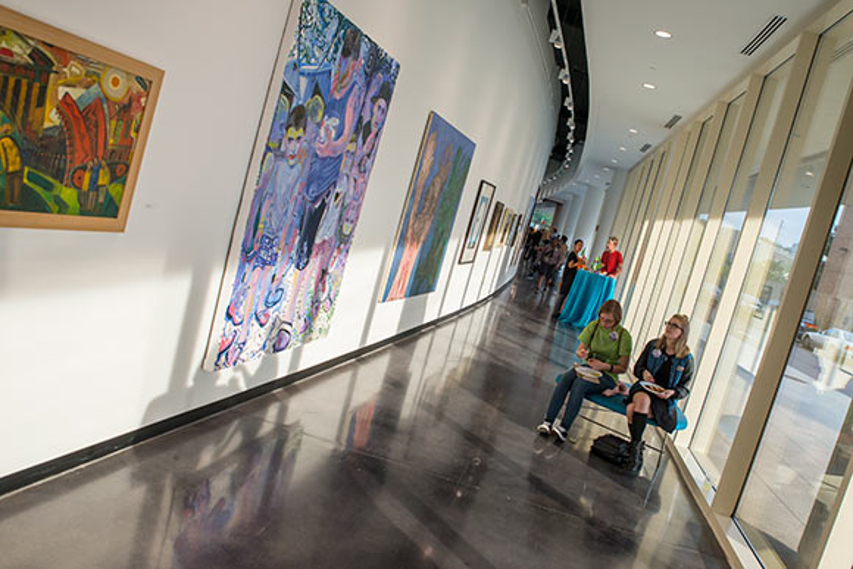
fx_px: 569
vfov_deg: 53.2
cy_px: 284
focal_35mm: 24
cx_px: 426
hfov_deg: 73.7
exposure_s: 1/250
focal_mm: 24
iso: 1250
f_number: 9.5
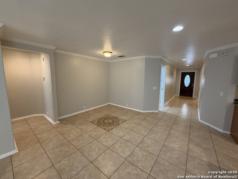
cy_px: 90
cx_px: 119
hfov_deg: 102.1
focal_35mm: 14
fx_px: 96
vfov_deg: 85.7
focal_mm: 2.22
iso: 200
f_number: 2.2
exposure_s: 1/60
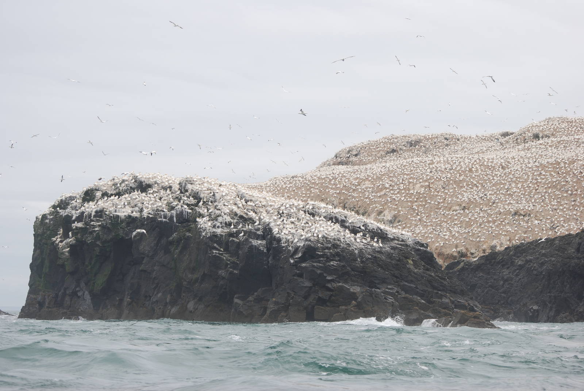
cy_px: 196
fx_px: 1705
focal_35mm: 105
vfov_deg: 13.1
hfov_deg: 19.4
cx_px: 292
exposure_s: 1/500
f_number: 5.6
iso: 160
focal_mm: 70
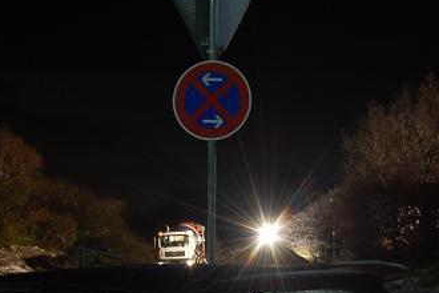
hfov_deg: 21.6
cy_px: 274
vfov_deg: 14.3
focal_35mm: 94
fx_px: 1151
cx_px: 275
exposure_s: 10
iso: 200
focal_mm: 23
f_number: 8
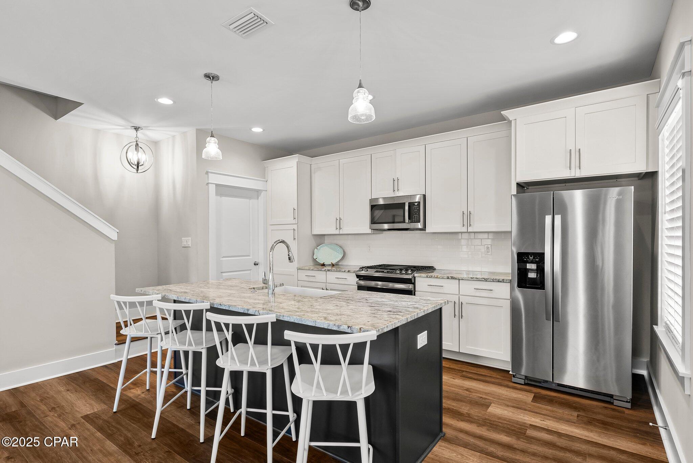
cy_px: 232
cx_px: 346
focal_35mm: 16
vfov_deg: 73.8
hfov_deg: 96.7
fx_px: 308
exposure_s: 1/1.67
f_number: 9
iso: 400
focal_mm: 16
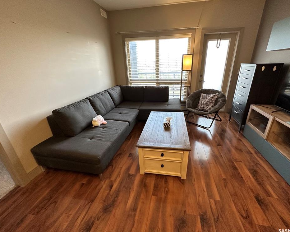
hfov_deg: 96.8
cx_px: 150
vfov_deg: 84.0
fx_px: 129
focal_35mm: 15
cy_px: 114
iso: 250
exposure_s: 1/120
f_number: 2.2
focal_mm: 2.22
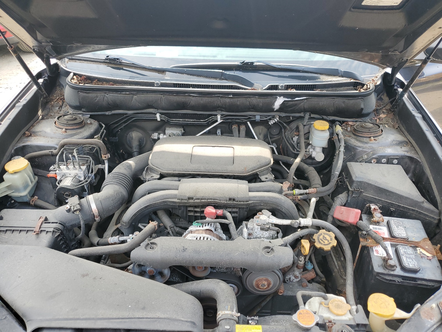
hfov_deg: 67.3
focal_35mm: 26
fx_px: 332
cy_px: 166
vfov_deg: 53.1
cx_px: 221
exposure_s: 1/345
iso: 50
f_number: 1.5
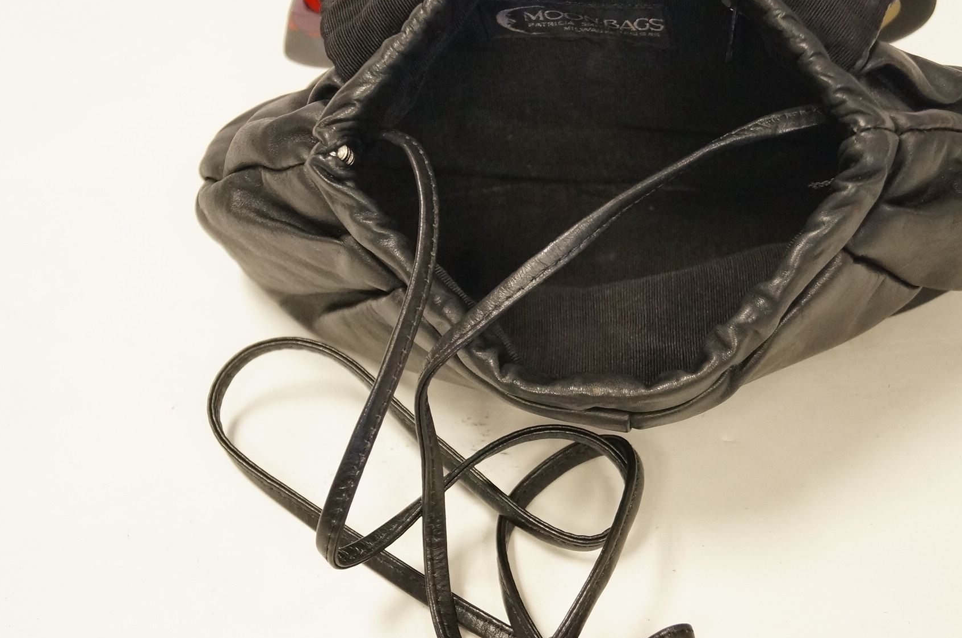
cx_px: 586
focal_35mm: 65
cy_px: 295
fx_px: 1734
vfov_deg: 20.8
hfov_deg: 30.9
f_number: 4.5
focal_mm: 30
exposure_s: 1/60
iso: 1600
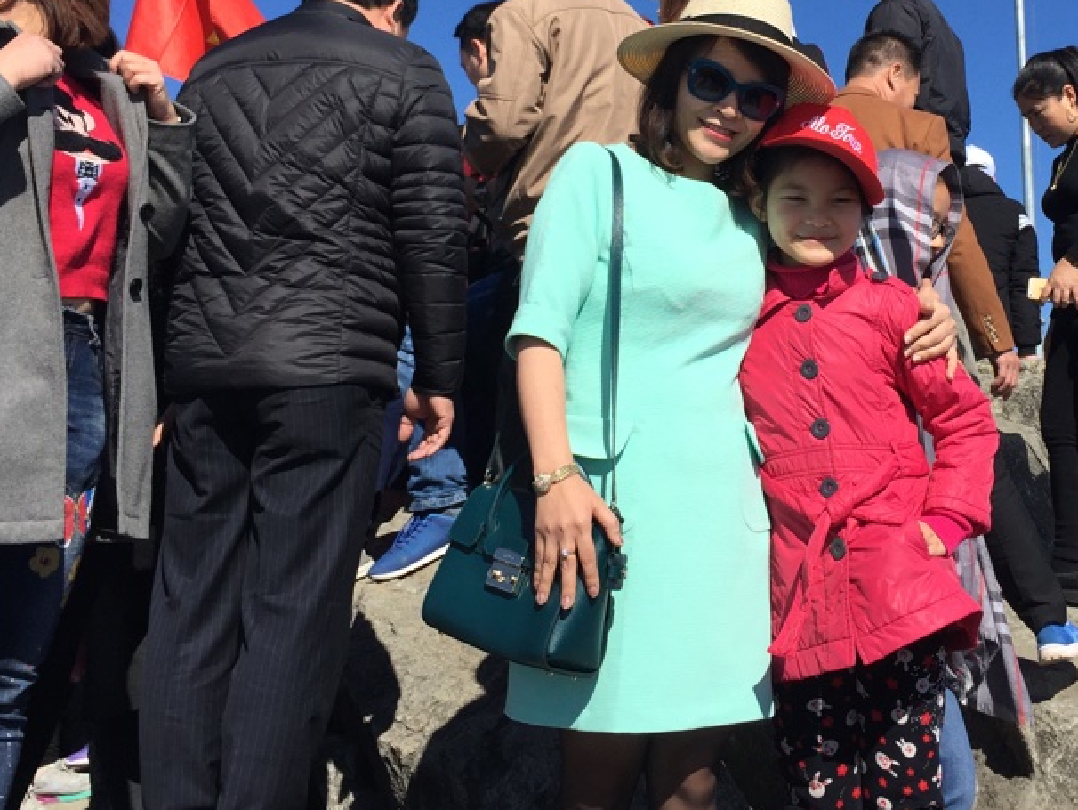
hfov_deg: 38.6
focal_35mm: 49
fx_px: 1527
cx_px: 697
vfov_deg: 29.0
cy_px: 148
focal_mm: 4.15
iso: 32
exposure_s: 1/3049
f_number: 2.2
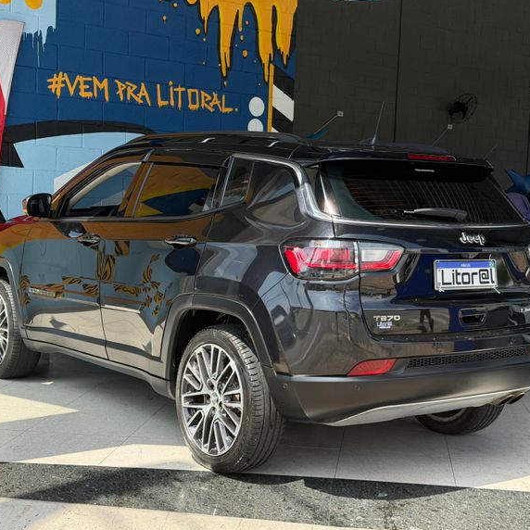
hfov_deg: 30.0
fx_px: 987
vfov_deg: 30.0
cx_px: 284
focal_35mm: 57
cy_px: 265
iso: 100
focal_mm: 6.76
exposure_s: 1/1575
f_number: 1.78
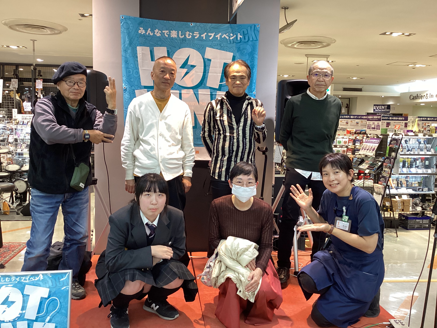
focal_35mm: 31
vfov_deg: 45.4
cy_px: 164
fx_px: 391
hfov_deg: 58.4
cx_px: 218
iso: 125
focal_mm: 3.3
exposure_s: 1/50
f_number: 2.4
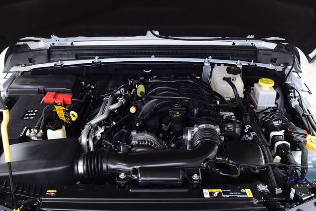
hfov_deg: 53.1
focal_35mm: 36
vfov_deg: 36.9
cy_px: 106
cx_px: 158
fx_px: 316
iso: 1600
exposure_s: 1/15
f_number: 6.3
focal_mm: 24
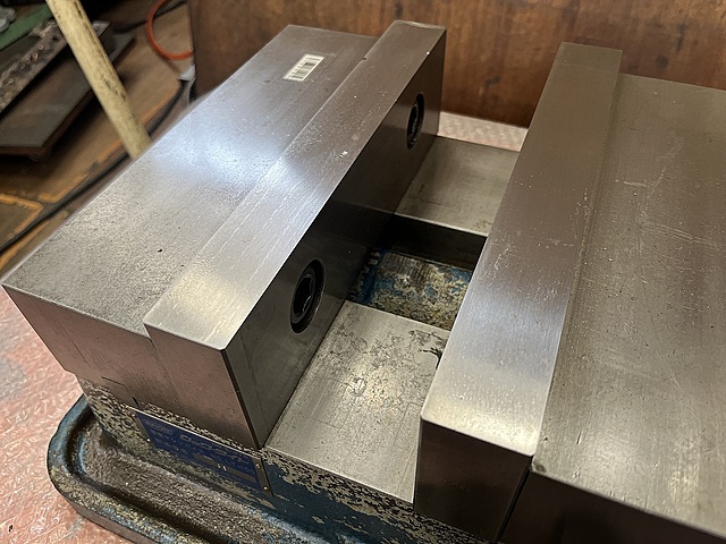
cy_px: 272
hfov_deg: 67.3
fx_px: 545
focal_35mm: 26
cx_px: 363
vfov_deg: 53.1
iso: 125
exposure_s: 1/116
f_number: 1.6
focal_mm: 5.1
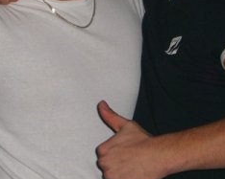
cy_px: 5
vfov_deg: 9.0
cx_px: 87
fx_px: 1132
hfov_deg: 11.3
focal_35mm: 170
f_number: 4
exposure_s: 1/60
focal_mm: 14.2
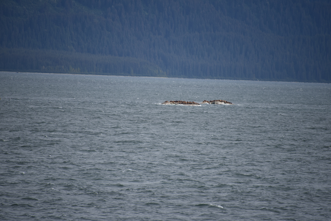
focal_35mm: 300
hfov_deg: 6.9
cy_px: 110
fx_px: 2759
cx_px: 166
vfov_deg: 4.6
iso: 125
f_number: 5.6
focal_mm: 300
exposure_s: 1/640
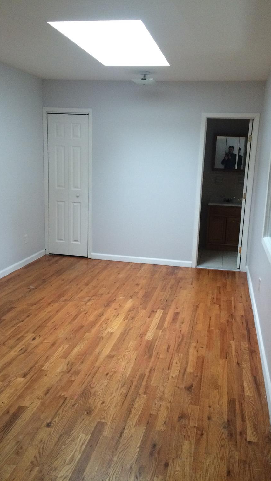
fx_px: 409
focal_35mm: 32
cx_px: 144
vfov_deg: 61.0
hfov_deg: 36.7
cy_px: 238
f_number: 2.2
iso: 200
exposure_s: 1/30
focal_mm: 4.15
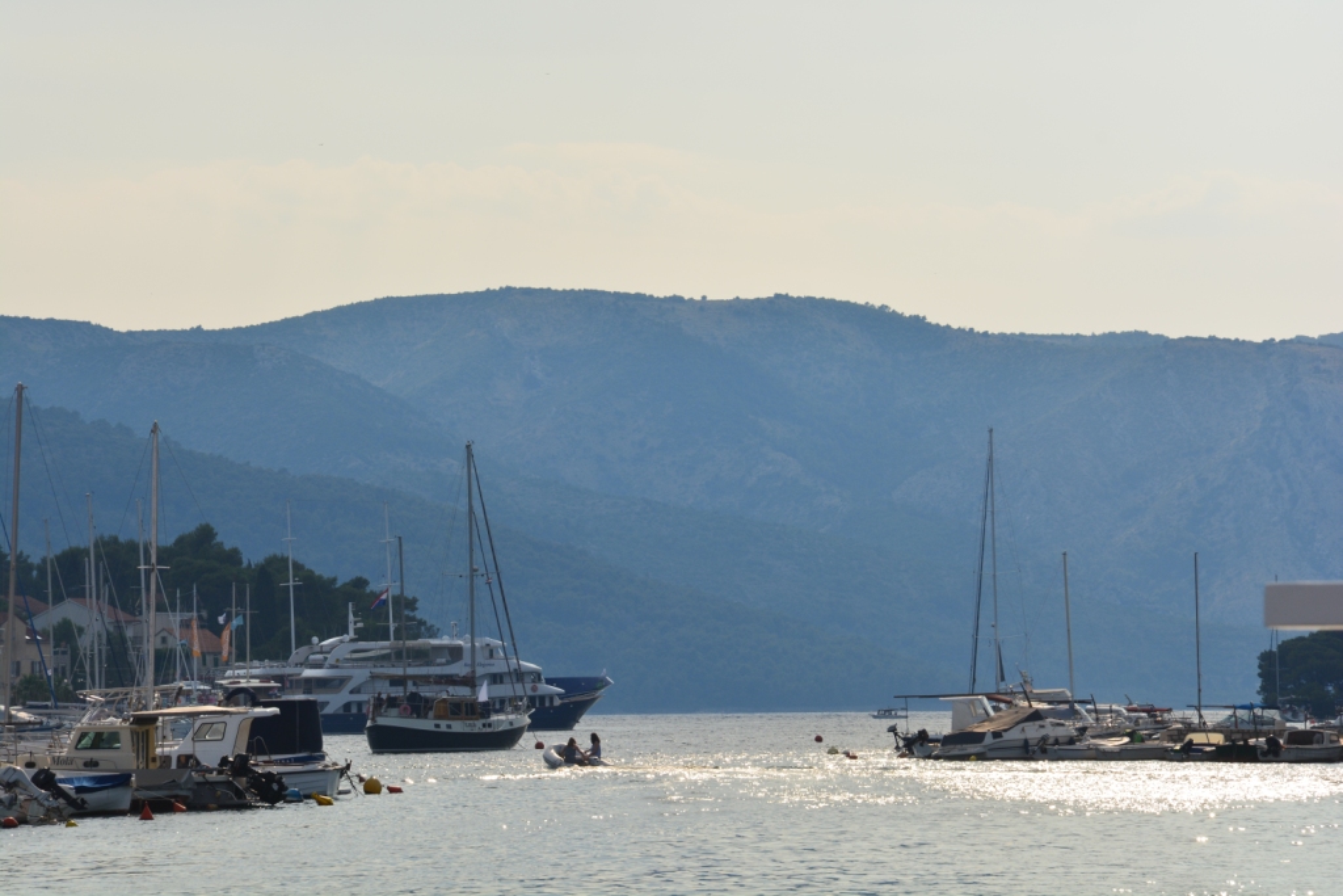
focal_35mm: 158
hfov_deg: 13.0
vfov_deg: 8.7
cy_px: 448
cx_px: 672
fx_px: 5876
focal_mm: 105
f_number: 11
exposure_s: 1/250
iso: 200
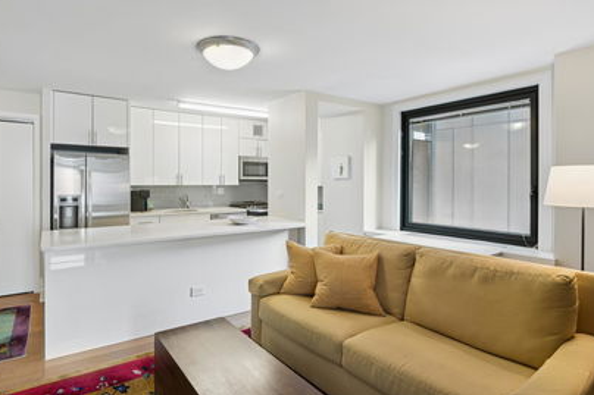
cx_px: 260
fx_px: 313
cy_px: 188
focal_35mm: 19
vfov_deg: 64.5
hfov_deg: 86.5
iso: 200
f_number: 11
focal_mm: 16
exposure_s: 1/1.25
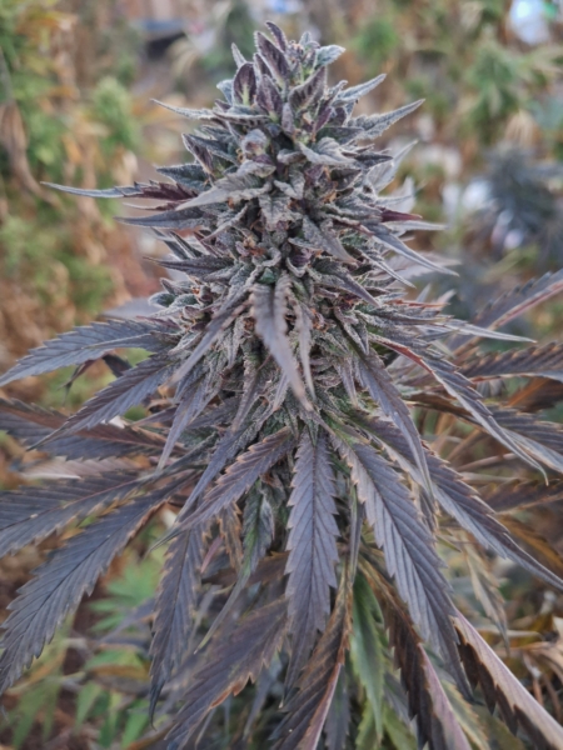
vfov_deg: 73.9
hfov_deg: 58.9
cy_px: 375
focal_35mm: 23
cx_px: 282
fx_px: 499
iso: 800
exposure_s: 1/20
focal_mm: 5.54
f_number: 1.8
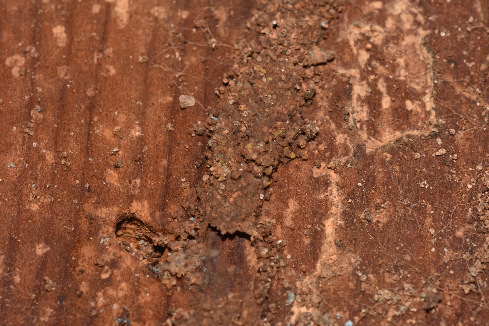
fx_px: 4075
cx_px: 244
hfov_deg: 6.9
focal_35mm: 300
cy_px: 163
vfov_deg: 4.6
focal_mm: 200
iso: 125
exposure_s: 1/160
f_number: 20
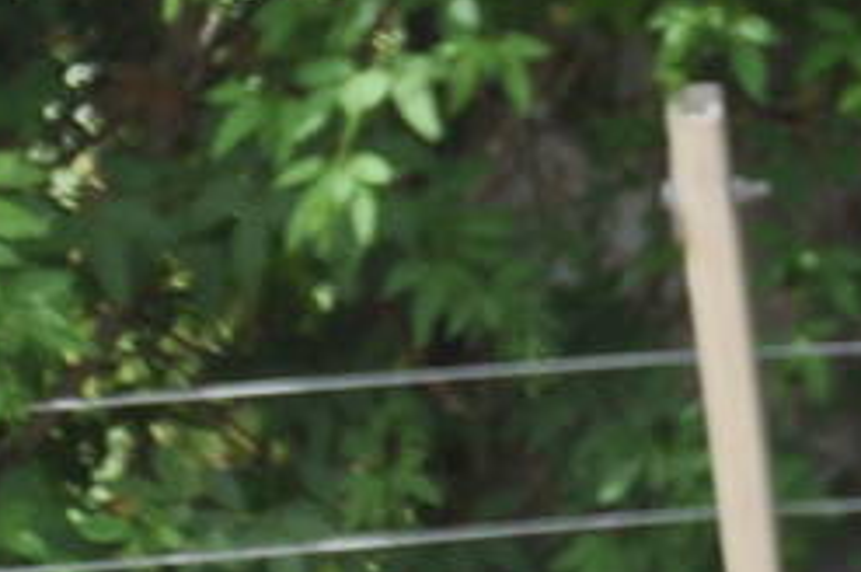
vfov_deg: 2.0
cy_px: 187
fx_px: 16266
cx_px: 2353
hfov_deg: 3.0
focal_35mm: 681
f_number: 7.1
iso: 200
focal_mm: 70
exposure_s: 1/200
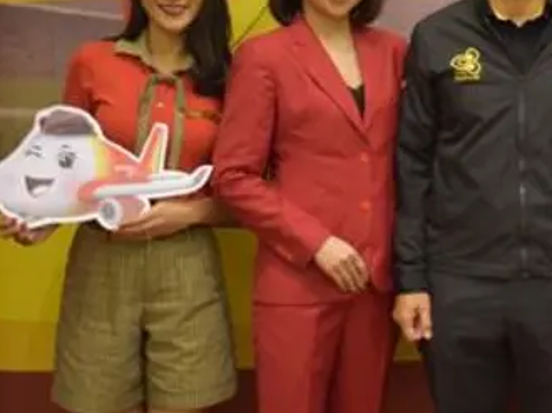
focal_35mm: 92
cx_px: 631
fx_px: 1468
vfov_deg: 15.9
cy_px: 94
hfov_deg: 20.2
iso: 800
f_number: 4
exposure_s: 1/10
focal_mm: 27
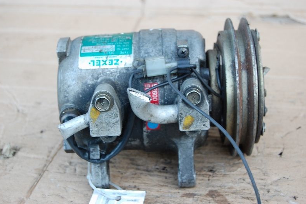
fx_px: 620
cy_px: 101
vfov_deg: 18.7
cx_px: 152
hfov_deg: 27.7
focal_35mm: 73
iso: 400
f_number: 5.6
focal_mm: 48
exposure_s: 1/40
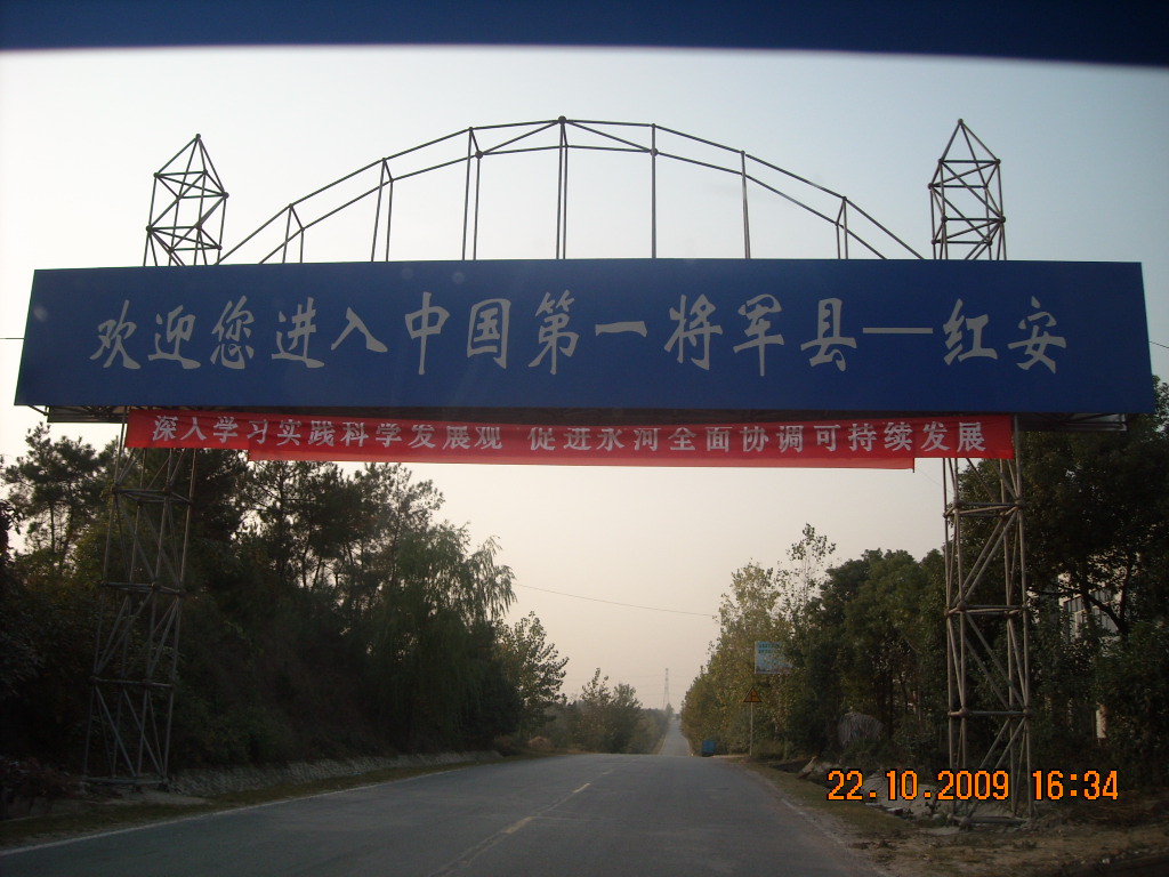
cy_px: 438
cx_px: 584
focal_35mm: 35
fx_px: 1182
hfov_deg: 52.6
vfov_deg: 40.7
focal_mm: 5.7
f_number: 5.6
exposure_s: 1/154
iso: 64
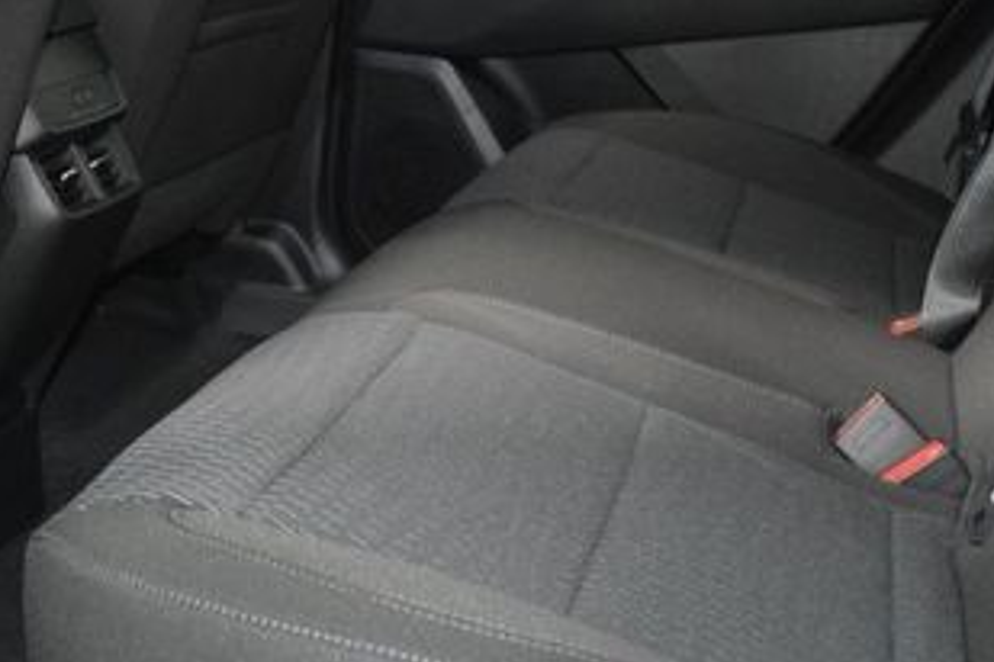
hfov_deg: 34.9
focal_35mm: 56
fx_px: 1546
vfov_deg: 24.2
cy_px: 323
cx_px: 248
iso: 3200
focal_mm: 18
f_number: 3.5
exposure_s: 1/30
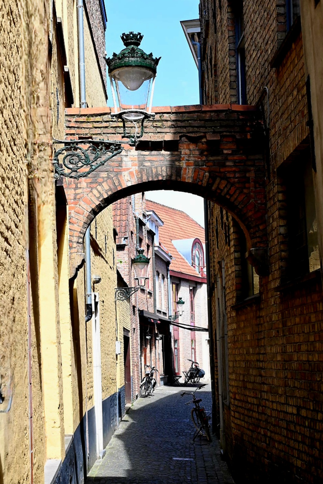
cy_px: 242
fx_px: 821
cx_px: 162
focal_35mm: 61
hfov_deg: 22.3
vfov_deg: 32.9
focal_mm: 61
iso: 1600
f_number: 13
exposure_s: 1/667
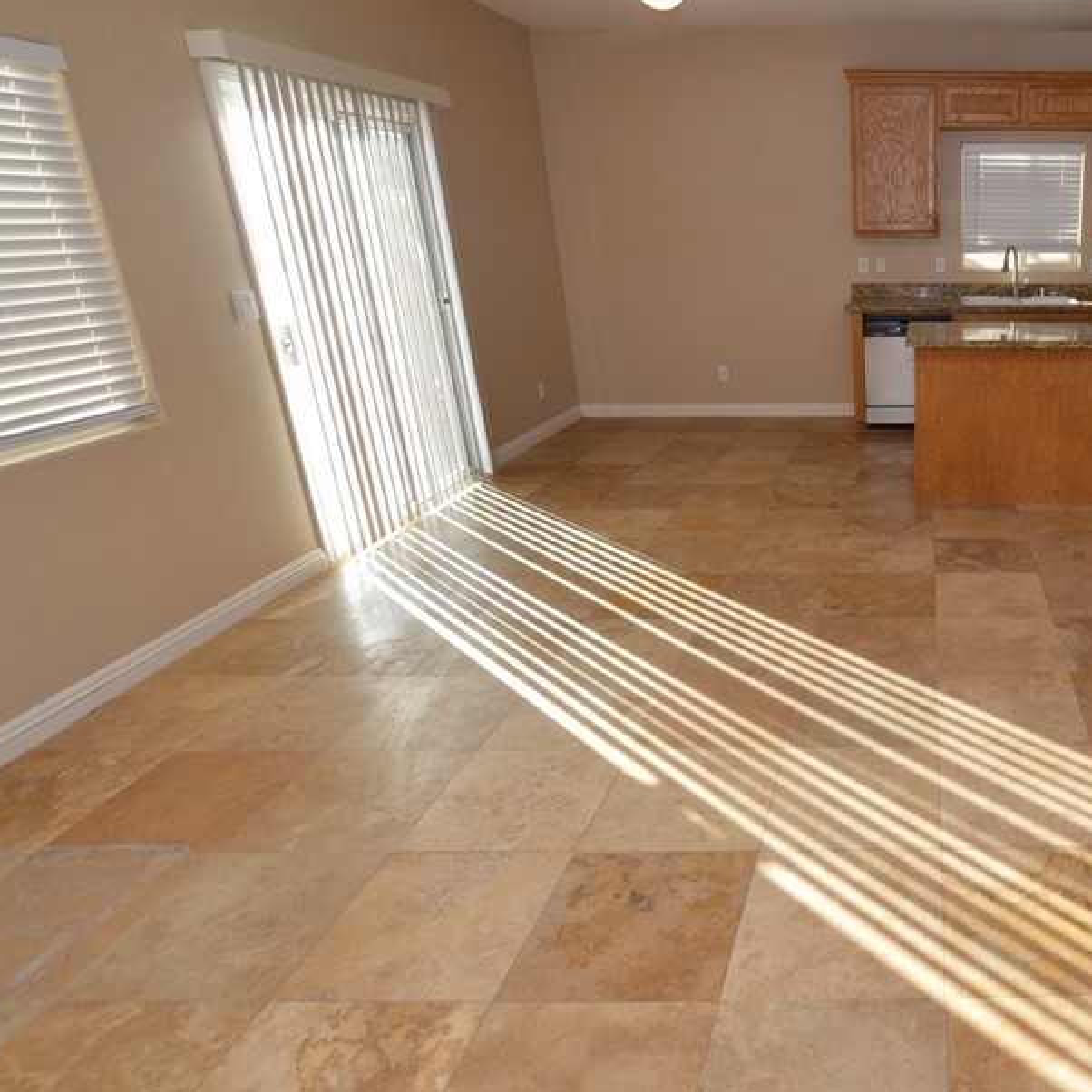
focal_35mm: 23
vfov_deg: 67.2
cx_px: 942
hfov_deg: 59.3
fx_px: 821
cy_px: 564
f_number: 5.6
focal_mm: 10
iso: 250
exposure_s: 1/125
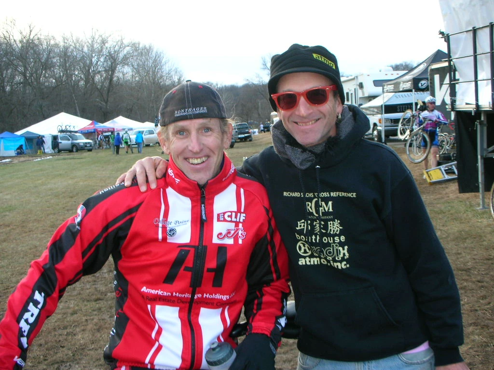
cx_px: 247
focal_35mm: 46
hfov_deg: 41.2
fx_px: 656
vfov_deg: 31.5
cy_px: 185
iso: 50
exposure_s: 1/30
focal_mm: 7.7
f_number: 3.5
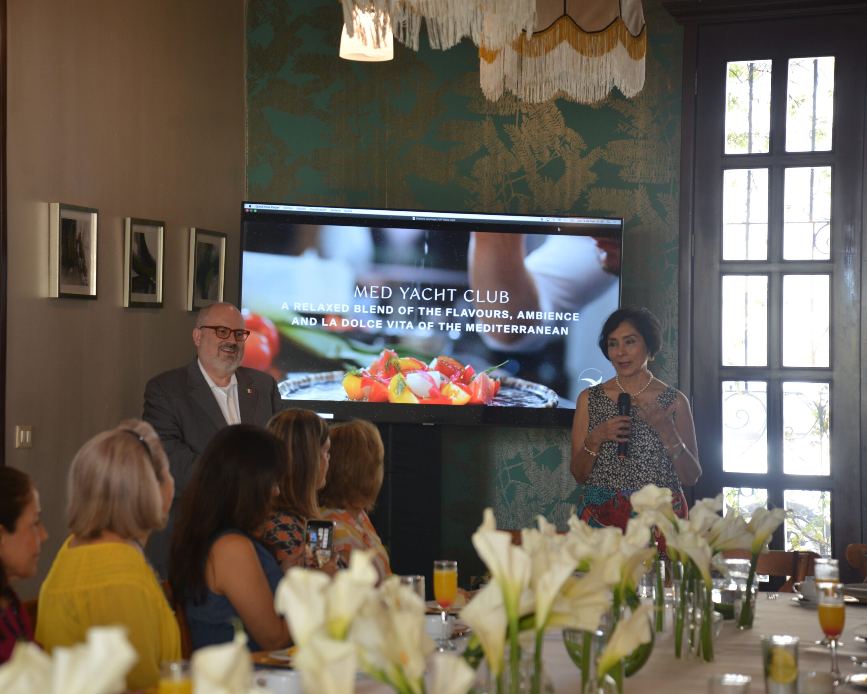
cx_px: 361
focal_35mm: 96
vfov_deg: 16.0
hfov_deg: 19.9
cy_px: 348
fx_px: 2464
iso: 640
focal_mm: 85
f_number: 4.5
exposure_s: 1/60
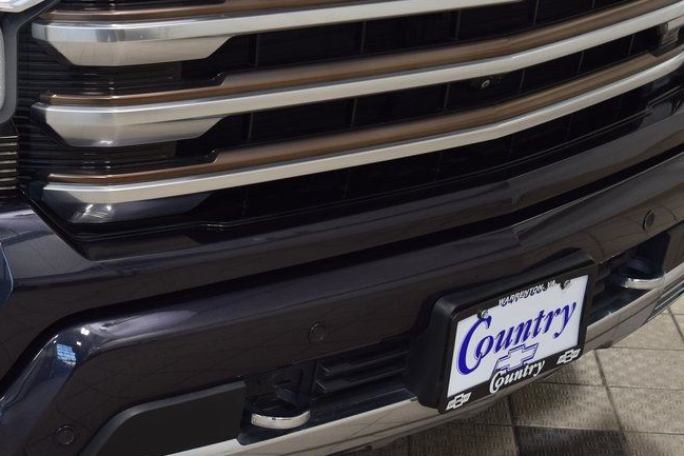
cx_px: 241
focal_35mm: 83
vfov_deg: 16.5
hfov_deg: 24.4
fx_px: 1573
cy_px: 180
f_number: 6.3
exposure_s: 1/15
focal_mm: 35
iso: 400
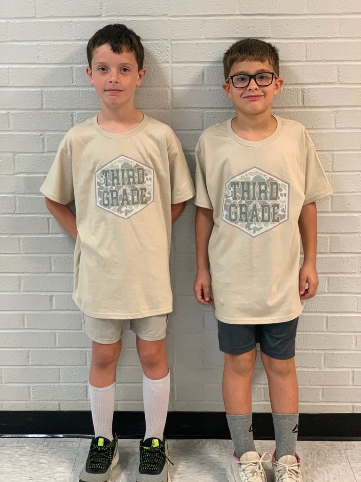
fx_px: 723
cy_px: 241
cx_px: 180
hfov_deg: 28.0
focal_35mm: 52
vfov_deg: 36.8
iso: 250
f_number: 2.4
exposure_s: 1/60
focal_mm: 6
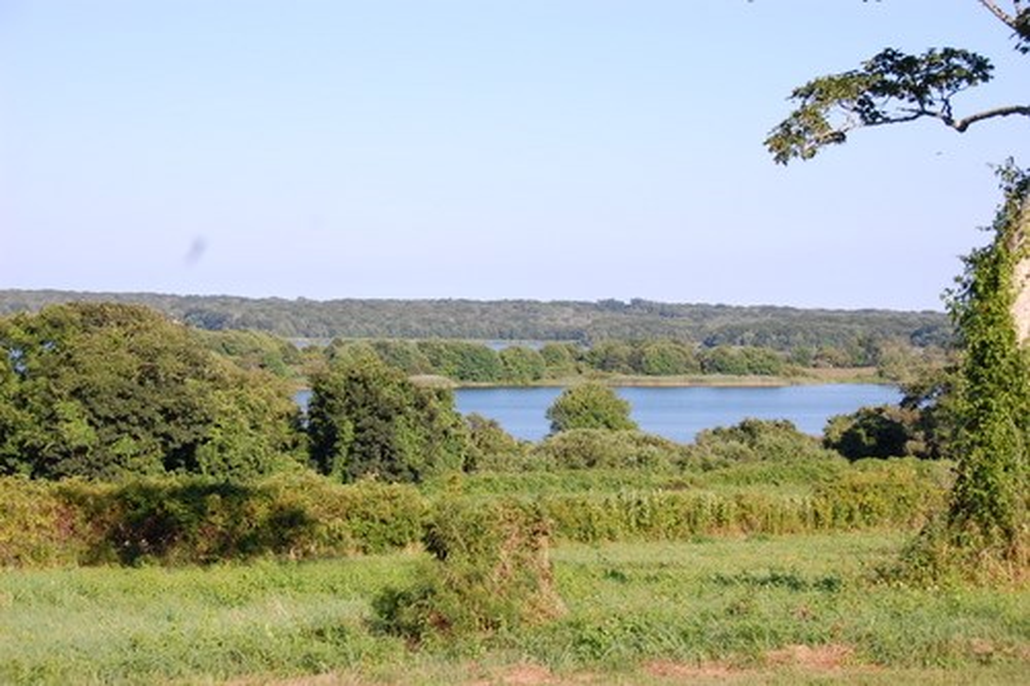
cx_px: 515
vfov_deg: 17.5
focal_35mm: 78
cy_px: 343
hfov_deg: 26.0
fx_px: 2231
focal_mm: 52
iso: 200
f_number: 8
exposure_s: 1/400
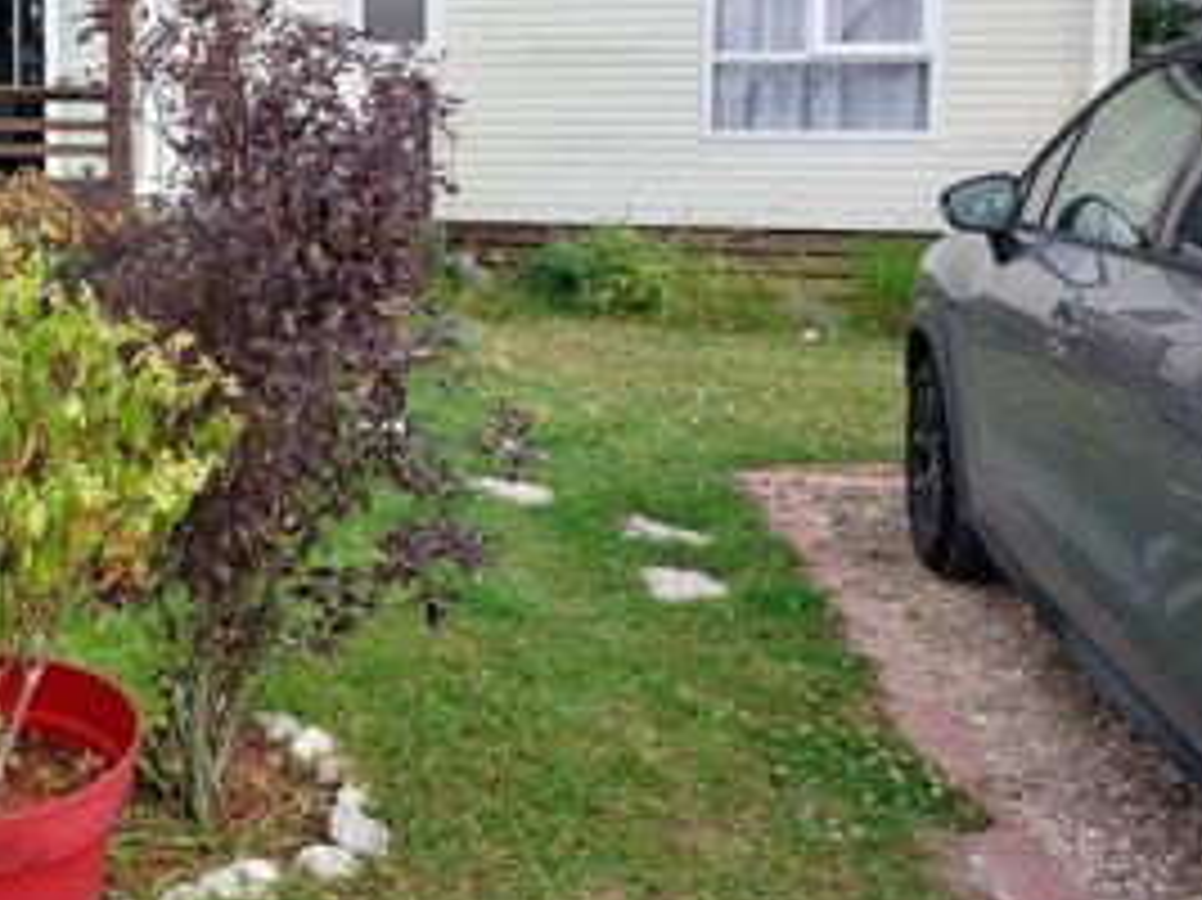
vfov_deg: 31.4
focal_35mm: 45
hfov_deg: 39.9
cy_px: 189
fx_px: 1562
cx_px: 194
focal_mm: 5.23
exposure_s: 1/199
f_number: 1.8
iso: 25
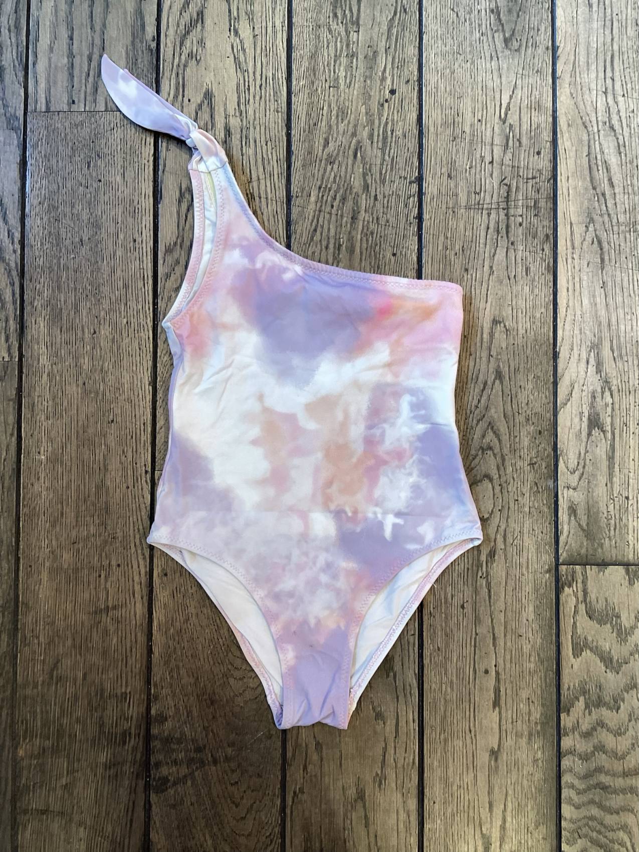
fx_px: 763
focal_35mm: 31
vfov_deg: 58.4
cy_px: 426
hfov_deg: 45.4
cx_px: 320
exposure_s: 1/50
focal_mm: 3.3
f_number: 2.4
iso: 64
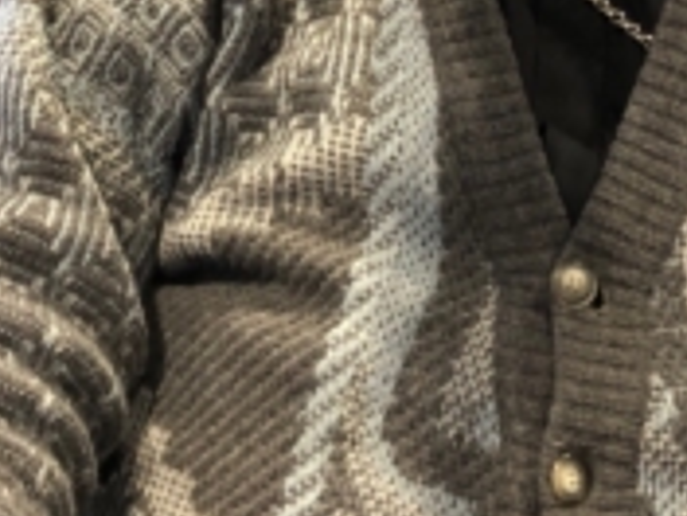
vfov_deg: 14.1
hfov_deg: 19.3
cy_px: -82
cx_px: 359
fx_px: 2024
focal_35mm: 102
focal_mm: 3.99
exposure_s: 1/16
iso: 50
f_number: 1.8
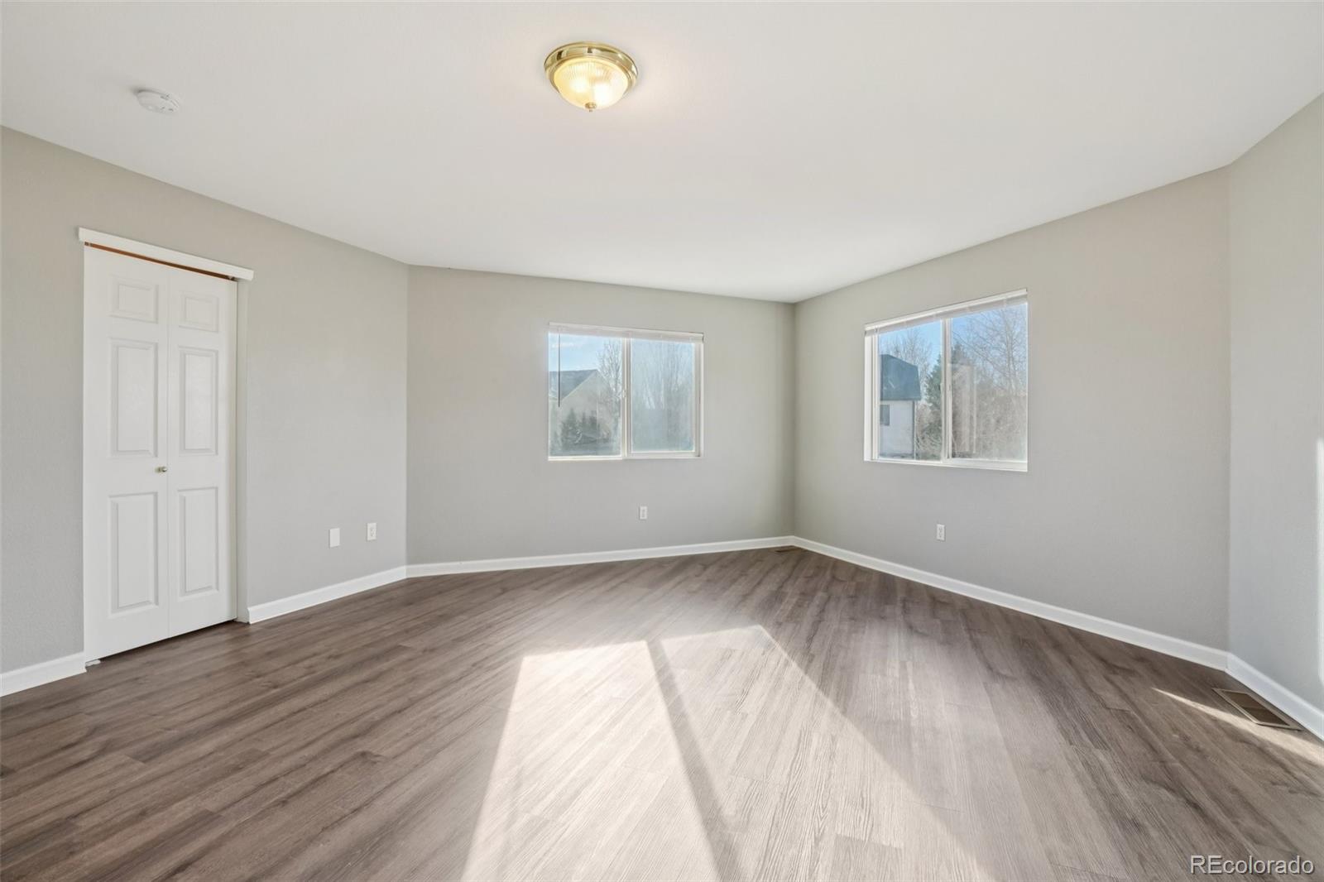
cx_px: 662
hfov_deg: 100.4
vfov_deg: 77.3
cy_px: 441
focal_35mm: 15
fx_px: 552
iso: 400
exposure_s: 1/160
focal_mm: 10
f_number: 8
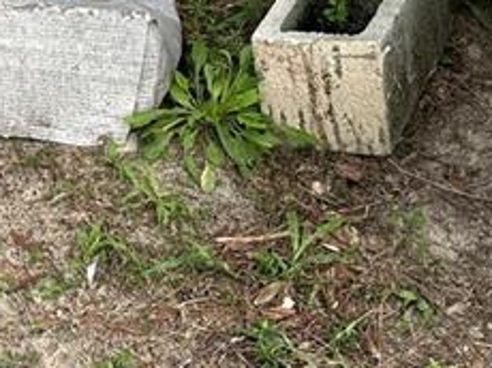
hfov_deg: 17.8
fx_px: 1519
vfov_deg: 13.7
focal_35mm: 107
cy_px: 19
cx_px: -28
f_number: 1.78
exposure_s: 1/1562
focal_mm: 6.86
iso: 80
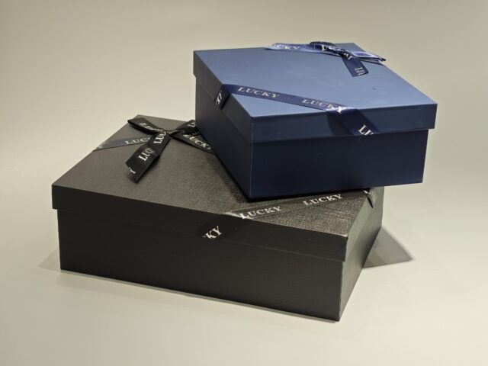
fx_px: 1057
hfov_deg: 26.0
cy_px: 183
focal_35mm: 75
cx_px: 244
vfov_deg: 19.6
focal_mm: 10.1
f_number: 2
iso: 200
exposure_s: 1/100
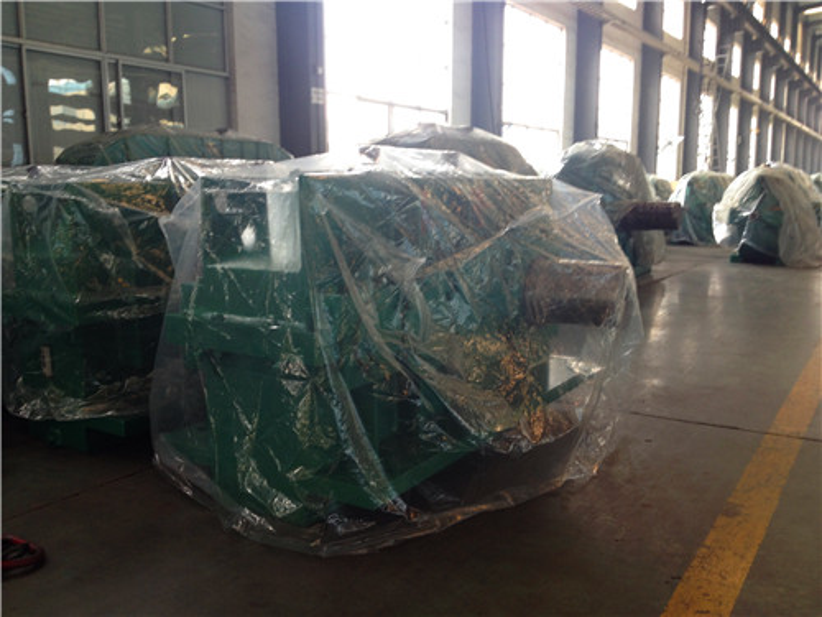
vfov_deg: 40.7
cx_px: 411
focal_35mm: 35
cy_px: 308
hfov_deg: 52.6
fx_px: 831
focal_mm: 4.28
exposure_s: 1/20
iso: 50
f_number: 2.4
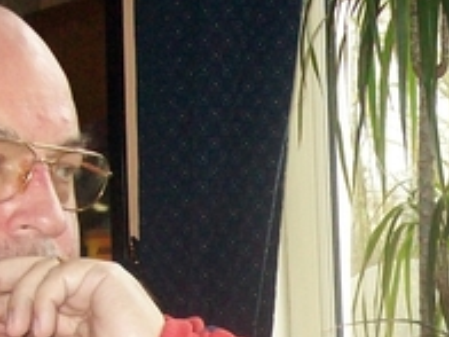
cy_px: 468
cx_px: 422
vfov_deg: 12.9
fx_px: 1427
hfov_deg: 17.6
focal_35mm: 110
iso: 160
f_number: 2.7
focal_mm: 6
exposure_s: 1/60
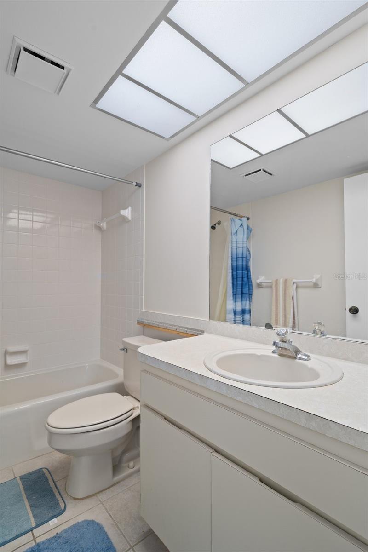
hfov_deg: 70.4
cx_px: 184
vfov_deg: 93.3
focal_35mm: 17
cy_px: 276
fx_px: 261
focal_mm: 17
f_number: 8
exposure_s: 1/3
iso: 320
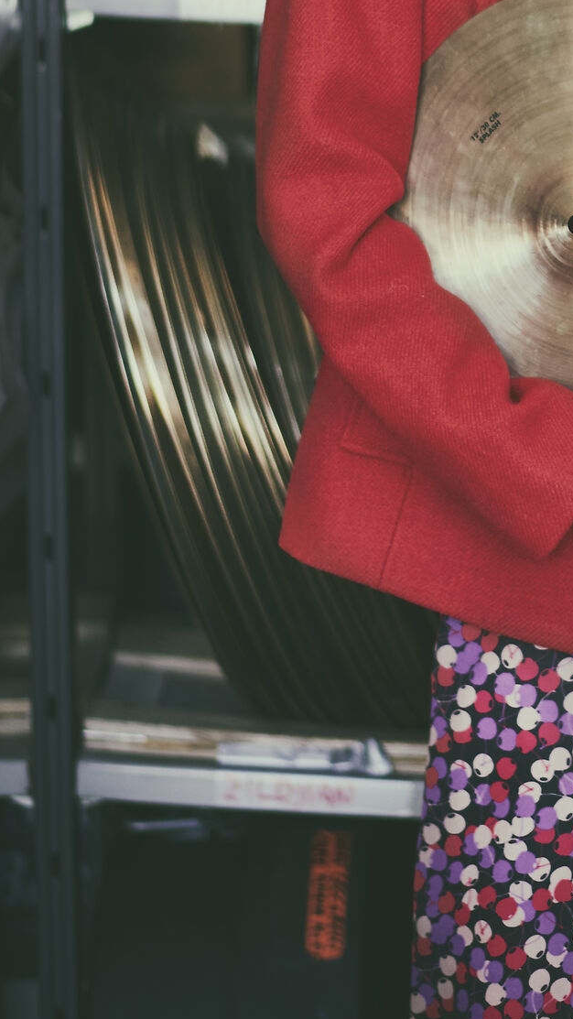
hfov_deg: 9.1
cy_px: -2
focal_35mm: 131
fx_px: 3539
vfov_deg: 16.1
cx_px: 724
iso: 1250
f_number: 1.4
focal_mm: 58
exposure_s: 1/320
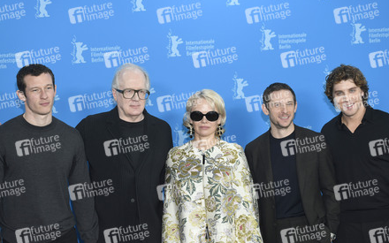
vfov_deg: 17.9
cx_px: 191
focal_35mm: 73
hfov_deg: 28.2
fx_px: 774
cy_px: 124
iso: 800
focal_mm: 70
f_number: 4
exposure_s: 1/320
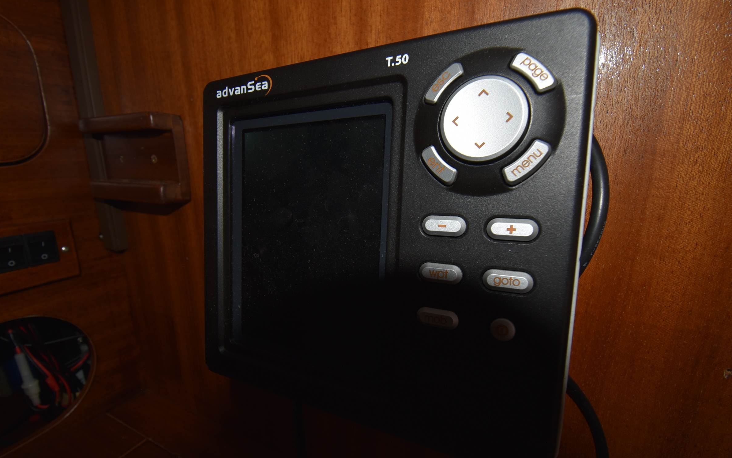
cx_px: 352
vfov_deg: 71.0
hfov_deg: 97.8
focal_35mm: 16
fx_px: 319
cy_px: 253
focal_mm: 10
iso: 100
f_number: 8
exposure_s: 1/60
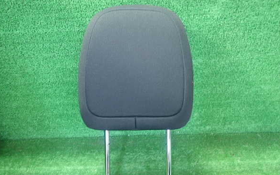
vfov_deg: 46.0
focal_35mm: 27
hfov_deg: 68.4
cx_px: 140
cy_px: 94
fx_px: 206
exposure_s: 1/30
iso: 250
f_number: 2
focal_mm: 4.5
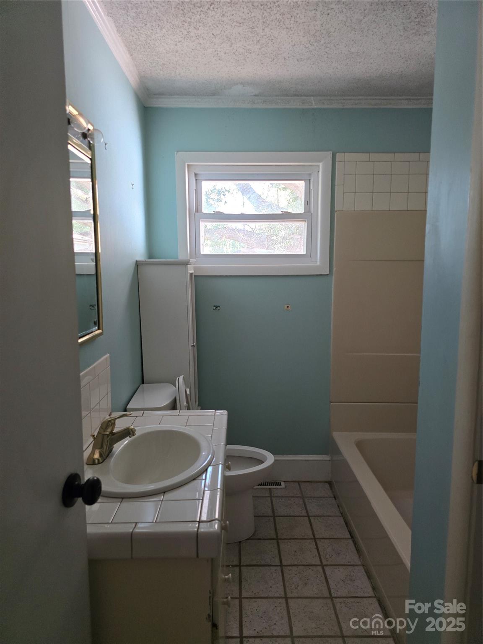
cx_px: 242
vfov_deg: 73.9
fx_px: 428
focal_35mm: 23
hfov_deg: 58.9
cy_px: 322
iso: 640
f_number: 1.7
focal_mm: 6.3
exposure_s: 1/120
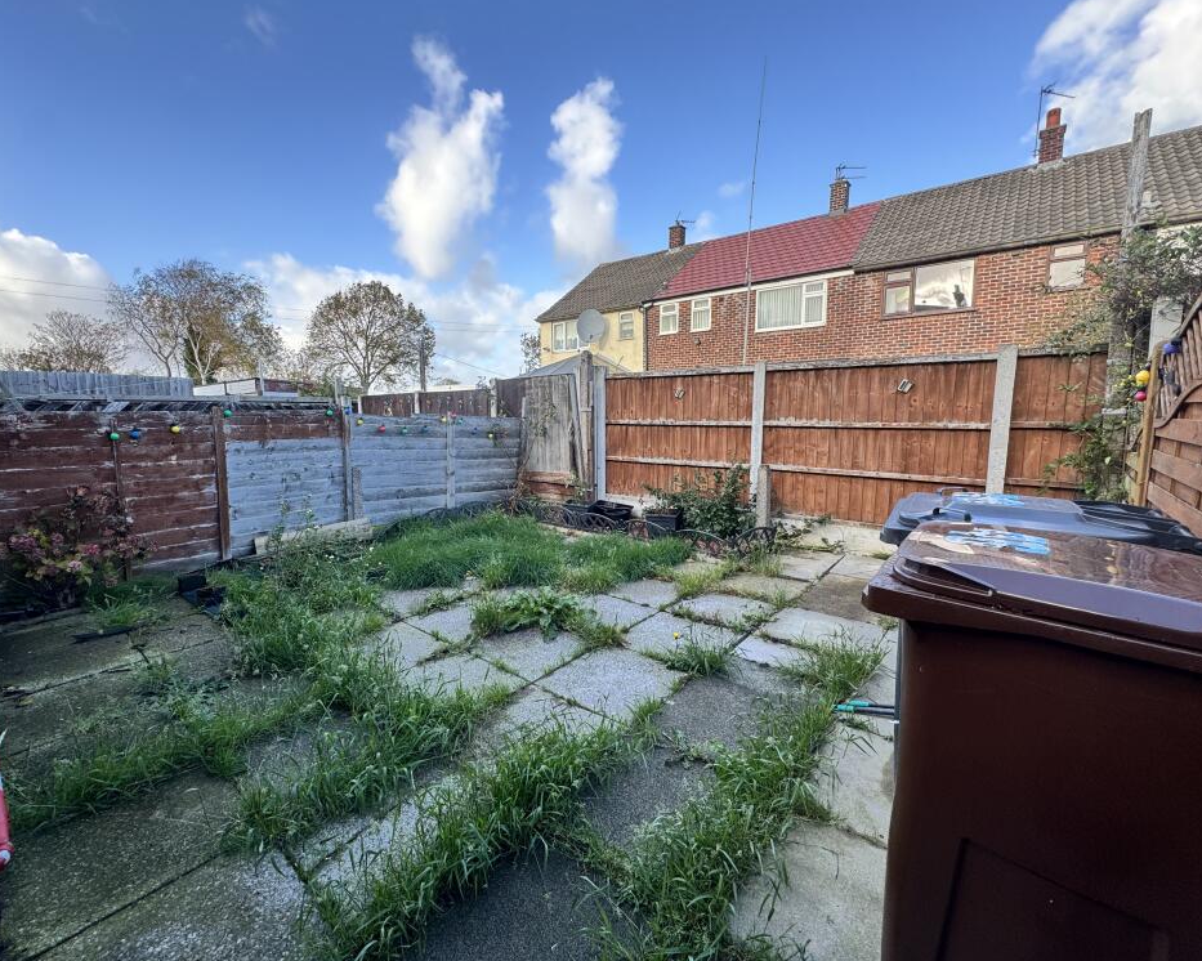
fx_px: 534
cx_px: 571
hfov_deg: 96.7
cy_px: 468
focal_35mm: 15
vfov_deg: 84.0
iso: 40
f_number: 2.2
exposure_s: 1/270
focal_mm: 2.22
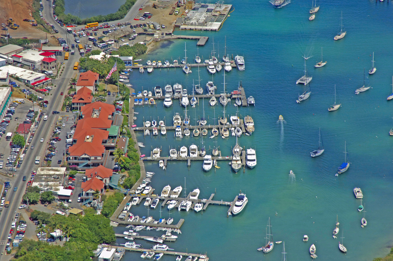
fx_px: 1799
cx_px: 196
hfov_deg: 12.5
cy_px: 130
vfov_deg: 8.3
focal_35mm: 165
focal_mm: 110
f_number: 8
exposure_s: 1/1250
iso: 400
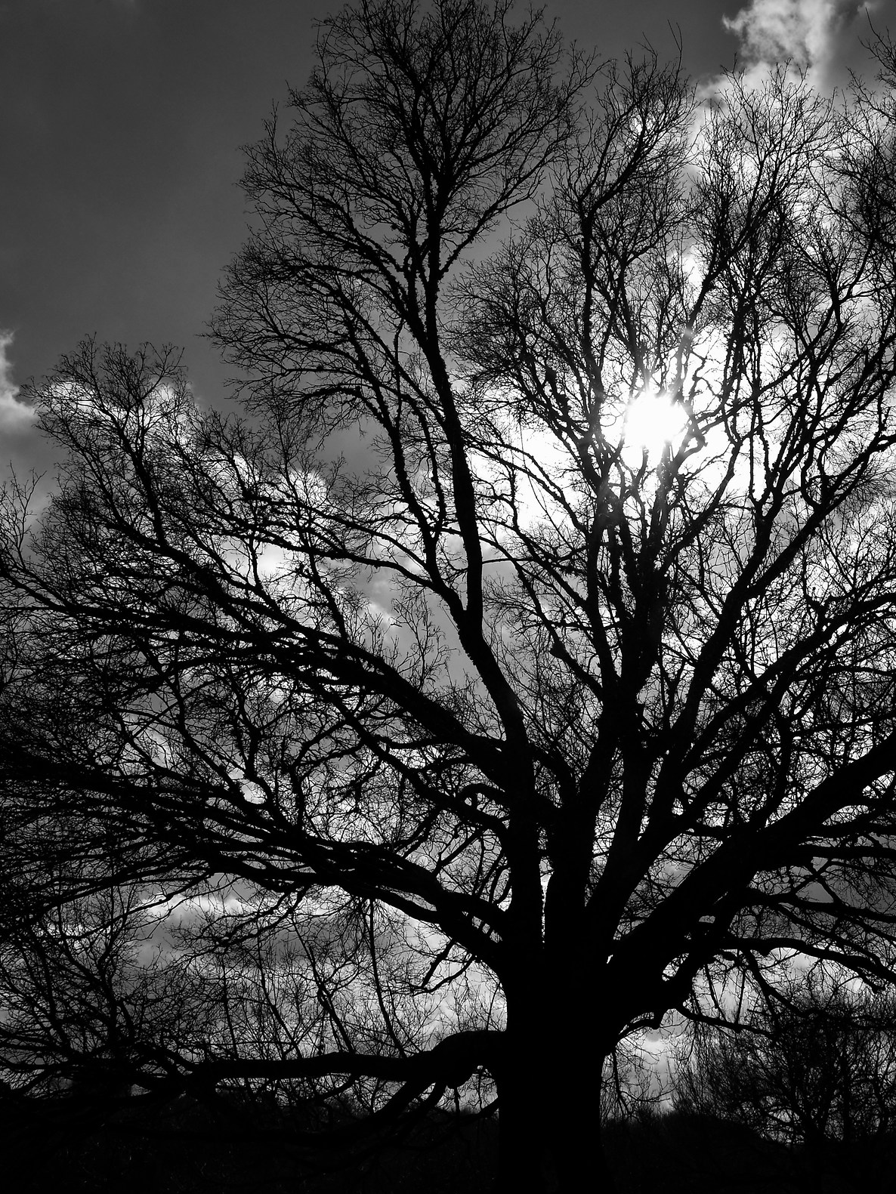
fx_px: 1208
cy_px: 597
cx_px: 587
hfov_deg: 40.3
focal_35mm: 35
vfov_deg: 52.6
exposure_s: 1/2000
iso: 800
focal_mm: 24
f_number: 14
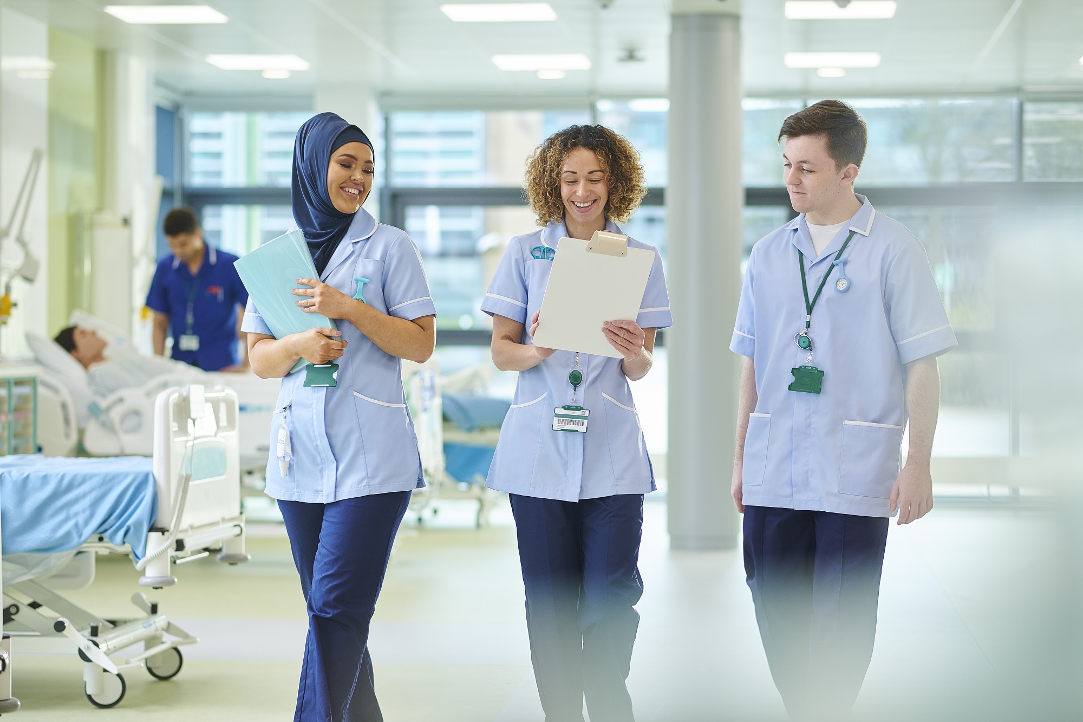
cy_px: 361
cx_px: 542
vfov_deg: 16.1
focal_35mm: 85
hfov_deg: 23.9
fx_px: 2557
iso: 200
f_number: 2.5
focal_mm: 85
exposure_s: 1/200
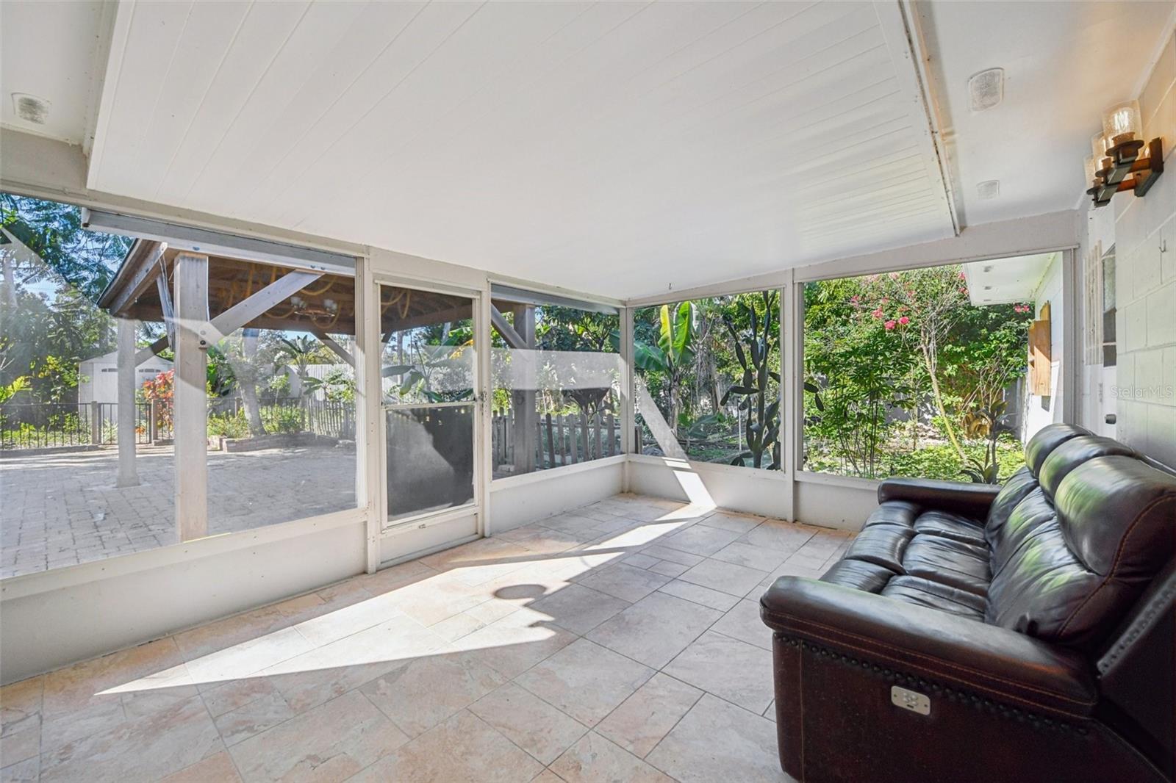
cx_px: 588
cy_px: 392
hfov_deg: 104.3
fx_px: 457
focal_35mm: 14
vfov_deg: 81.2
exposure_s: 1/160
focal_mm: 14
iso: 400
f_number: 8
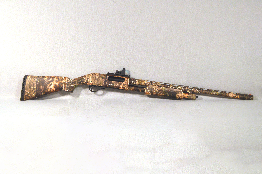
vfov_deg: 36.8
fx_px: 262
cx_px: 131
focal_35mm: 36
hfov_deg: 53.2
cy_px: 87
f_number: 4.5
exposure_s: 1/80
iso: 400
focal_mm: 24
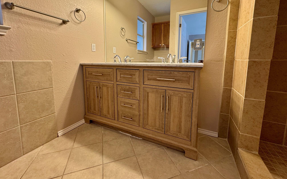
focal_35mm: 15
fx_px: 117
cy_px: 74
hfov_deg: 101.5
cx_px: 144
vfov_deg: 74.1
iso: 200
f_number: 2.2
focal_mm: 2.22
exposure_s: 1/60
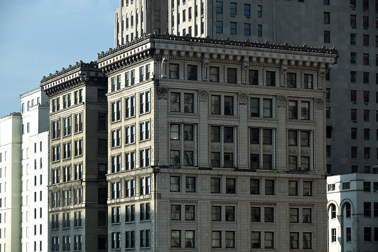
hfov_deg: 16.8
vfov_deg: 11.2
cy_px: 126
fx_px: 1281
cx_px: 189
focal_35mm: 122
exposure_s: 1/200
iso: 100
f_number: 7.1
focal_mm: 122
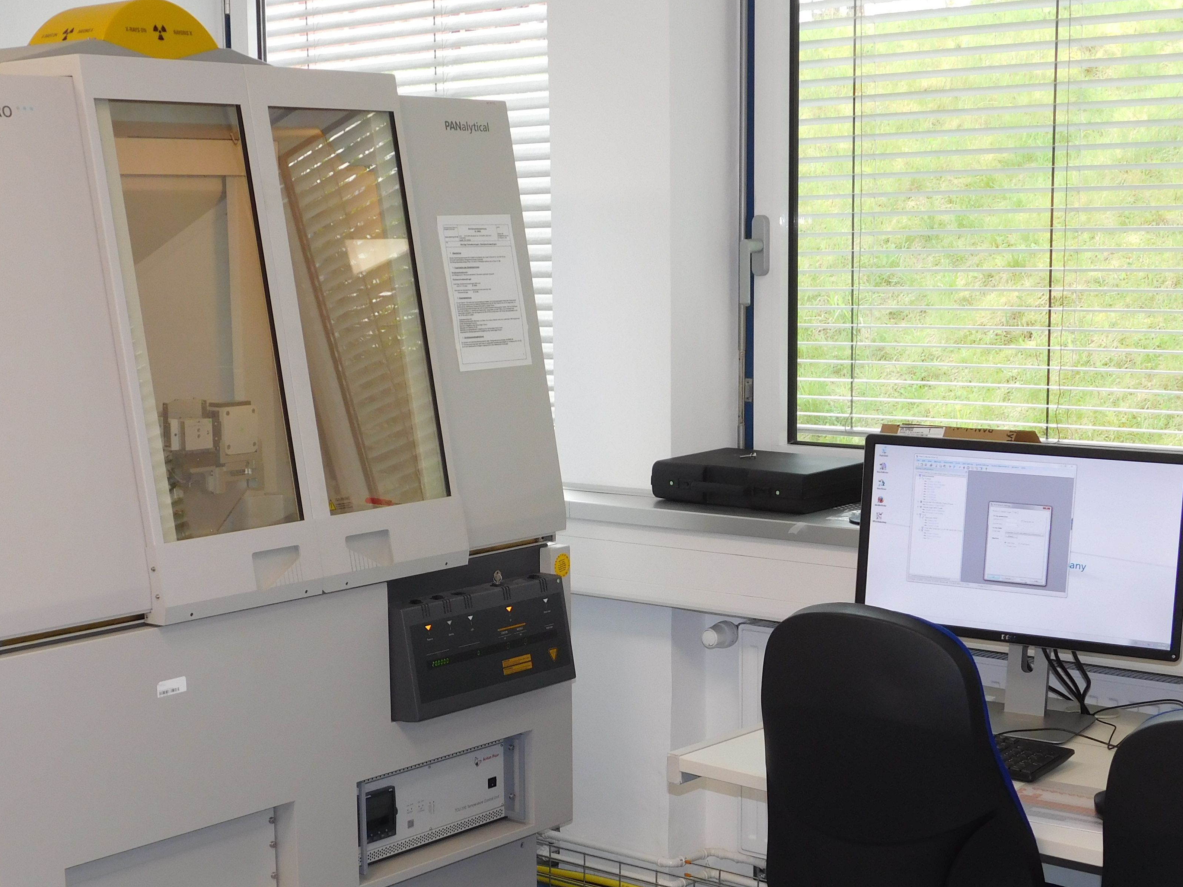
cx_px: 535
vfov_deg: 25.1
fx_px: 1982
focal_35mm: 58
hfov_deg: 33.2
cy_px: 596
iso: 125
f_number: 3.6
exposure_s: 1/30
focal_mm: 7.1
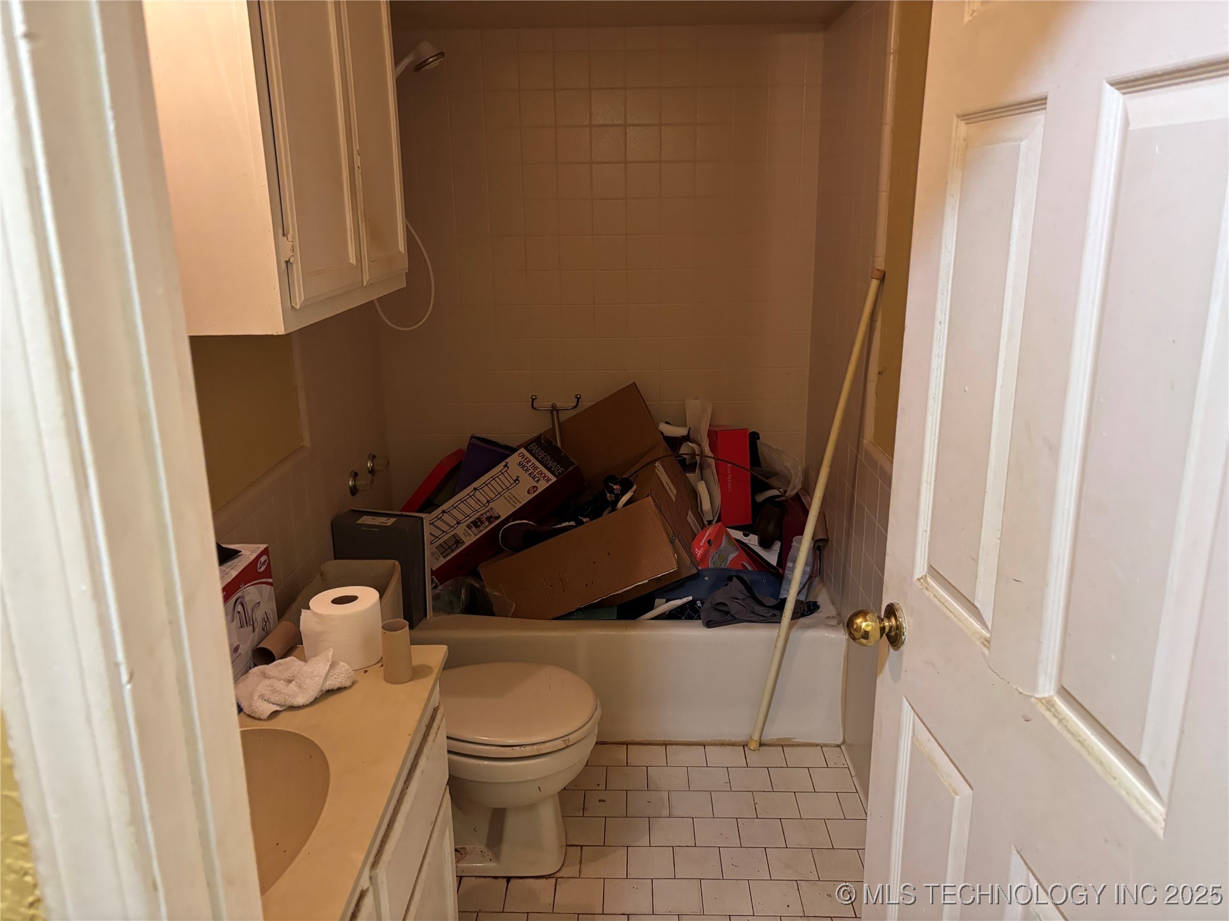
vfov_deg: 53.1
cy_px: 460
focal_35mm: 26
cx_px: 614
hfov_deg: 67.3
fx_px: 923
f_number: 1.6
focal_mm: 5.96
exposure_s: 1/60
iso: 400
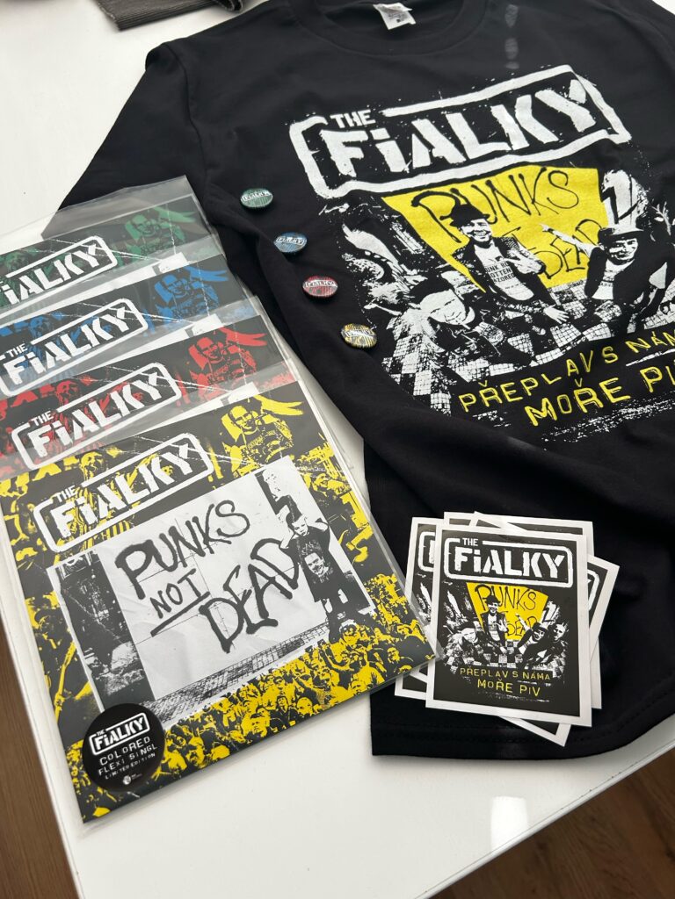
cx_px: 338
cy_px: 450
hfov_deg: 53.1
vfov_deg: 67.3
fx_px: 676
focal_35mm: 26
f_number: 1.5
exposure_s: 1/121
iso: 100
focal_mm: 5.7
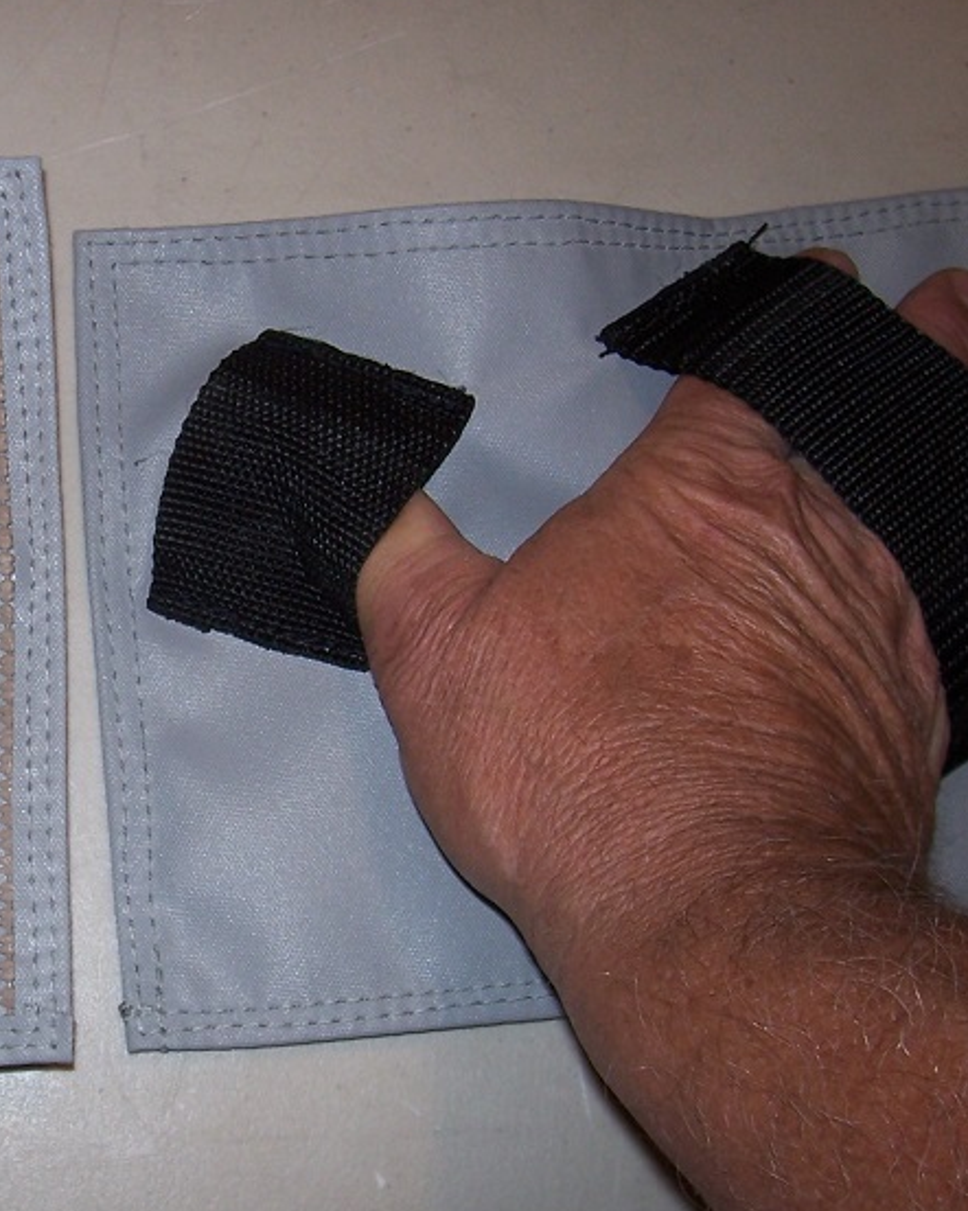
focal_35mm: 60
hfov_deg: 24.2
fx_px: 2150
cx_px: 0
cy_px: 583
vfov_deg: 31.5
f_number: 2.7
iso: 80
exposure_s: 1/60
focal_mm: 5.6
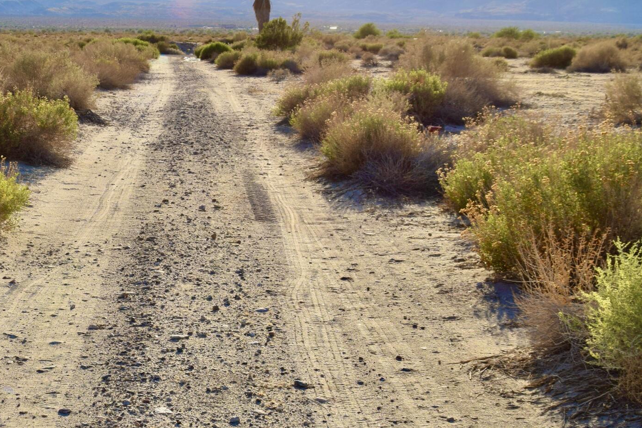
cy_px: 195
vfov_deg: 16.8
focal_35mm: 81
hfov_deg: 24.4
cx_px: 83
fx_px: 1446
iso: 100
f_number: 13
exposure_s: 1/200
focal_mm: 25
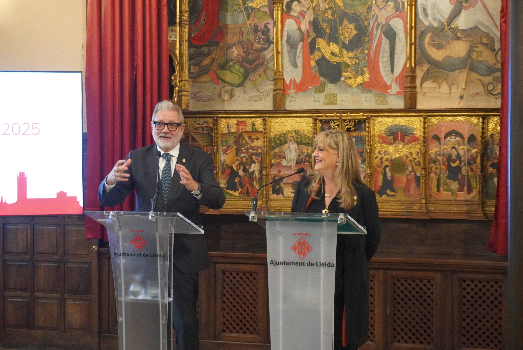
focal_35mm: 72
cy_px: 175
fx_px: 1047
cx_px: 262
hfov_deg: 28.1
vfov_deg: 19.0
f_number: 5.6
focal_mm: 48
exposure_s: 1/100
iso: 6400
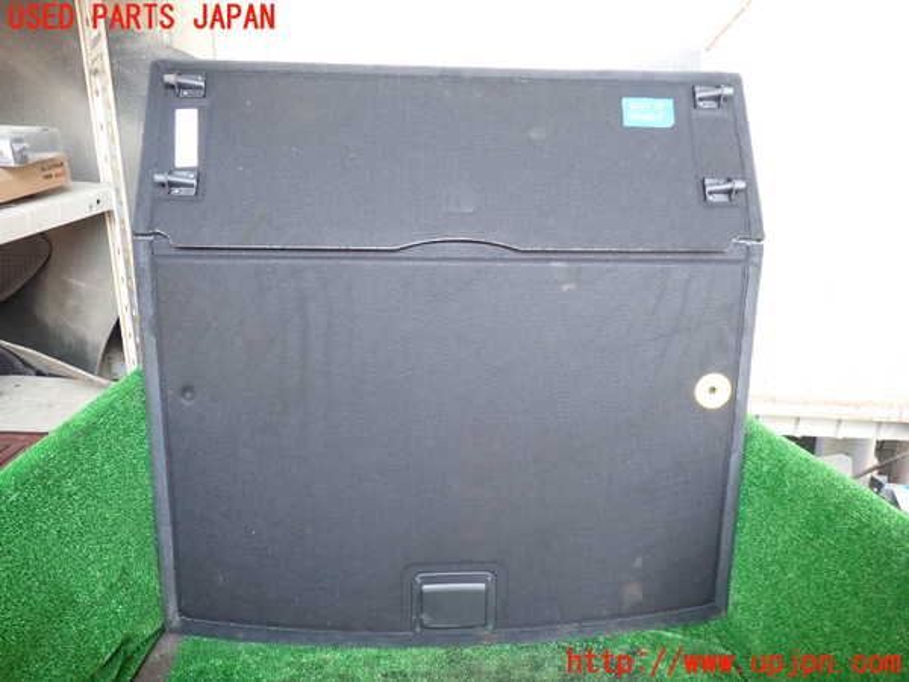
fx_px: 656
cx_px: 454
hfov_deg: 69.4
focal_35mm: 25
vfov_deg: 54.9
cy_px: 341
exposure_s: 1/60
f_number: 2
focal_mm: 4.5
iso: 125
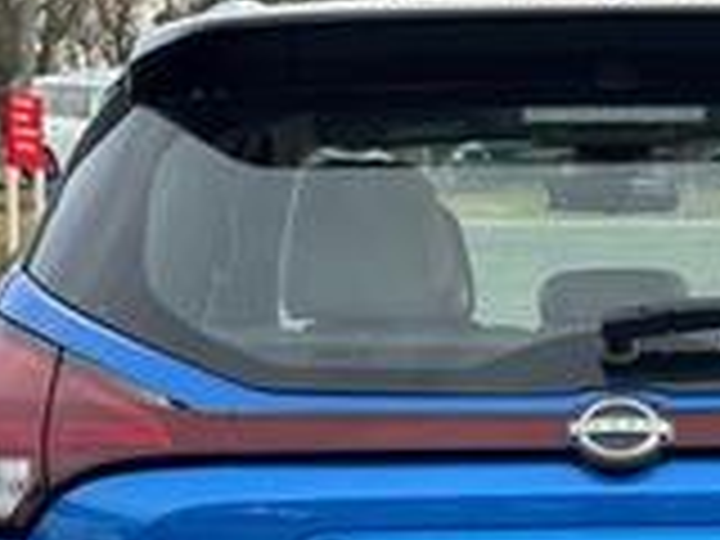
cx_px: 657
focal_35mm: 151
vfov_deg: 9.7
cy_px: 680
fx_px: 3141
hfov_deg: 13.0
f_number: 1.78
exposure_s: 1/352
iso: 64
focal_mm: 6.76
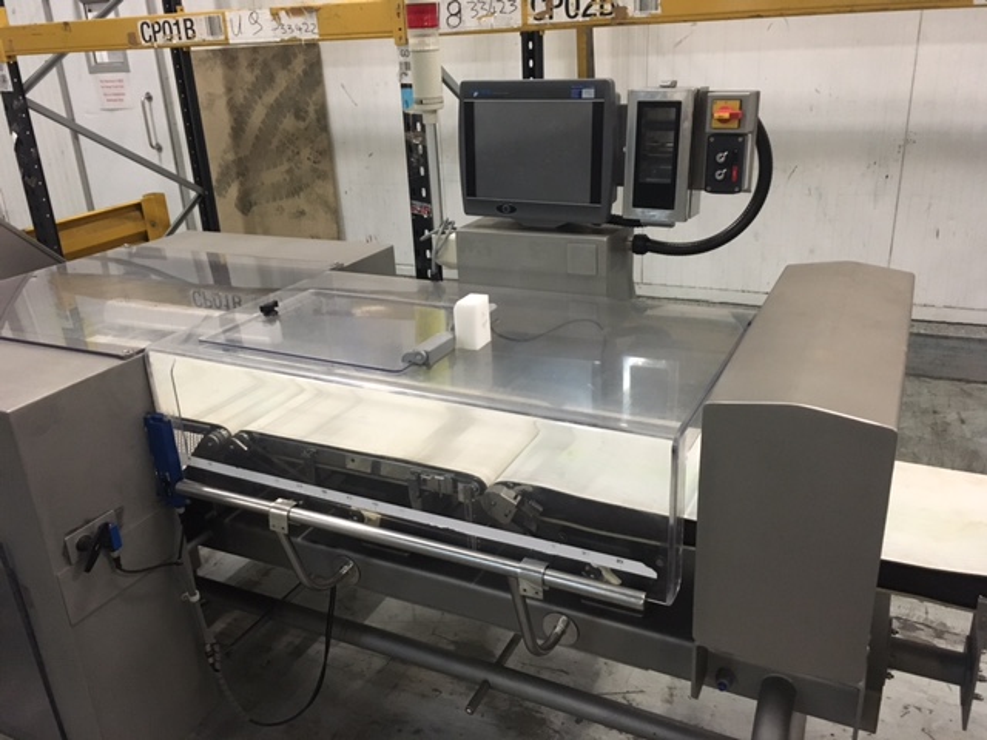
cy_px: 370
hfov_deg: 61.7
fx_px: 827
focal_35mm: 29
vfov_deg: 48.2
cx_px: 494
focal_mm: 4.15
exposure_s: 1/25
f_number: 2.2
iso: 200
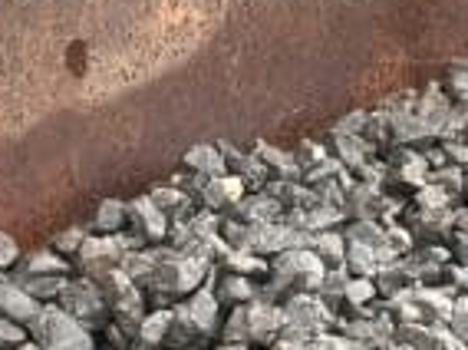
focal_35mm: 305
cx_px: -43
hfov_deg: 6.5
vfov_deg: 4.8
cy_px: -253
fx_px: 4117
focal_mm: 6.86
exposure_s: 1/191
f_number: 1.78
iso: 50
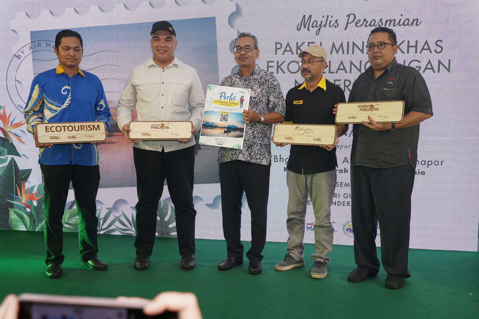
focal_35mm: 34
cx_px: 240
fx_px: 452
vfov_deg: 38.9
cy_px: 160
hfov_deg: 55.8
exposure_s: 1/250
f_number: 6.3
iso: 1000
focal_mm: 34
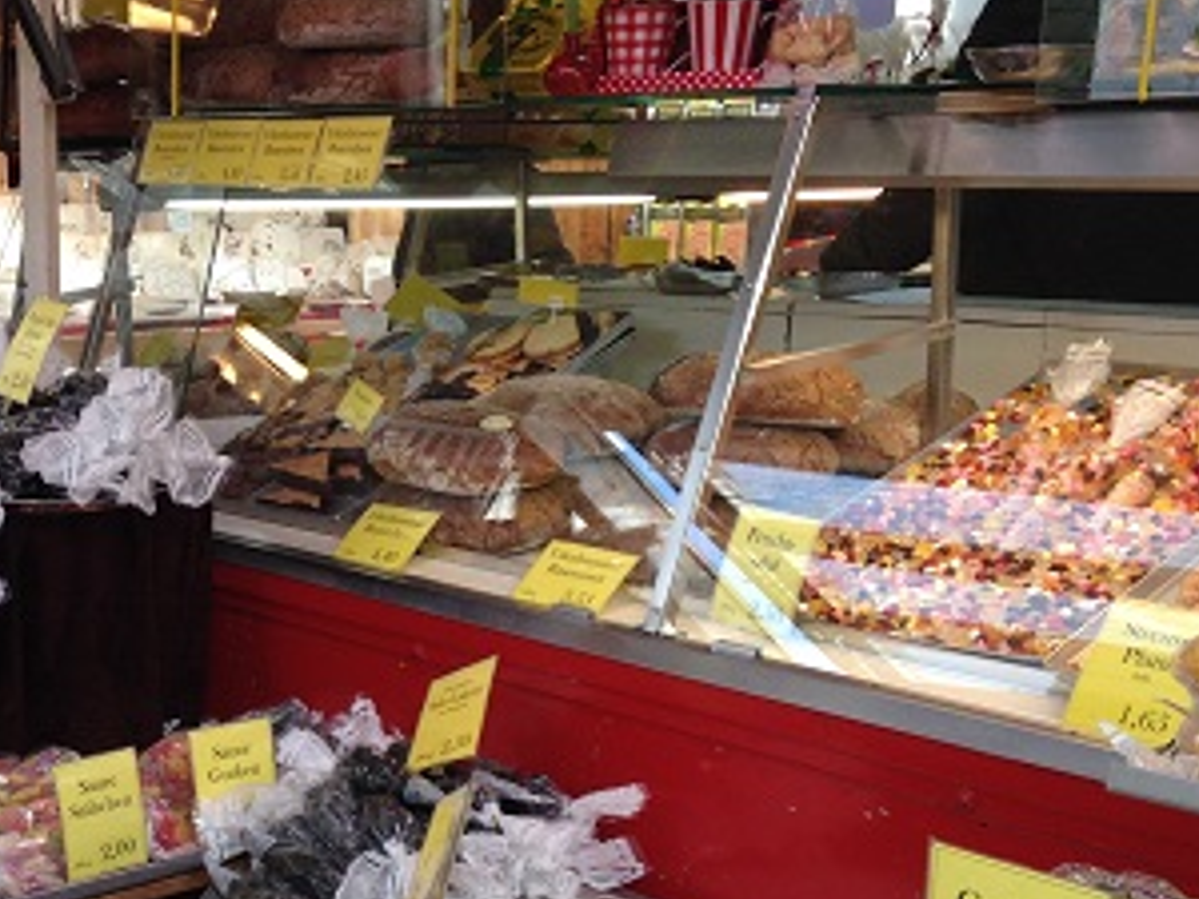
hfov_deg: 28.5
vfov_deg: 22.1
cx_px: 172
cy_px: 627
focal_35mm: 66
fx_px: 2286
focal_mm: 4.12
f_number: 2.4
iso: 80
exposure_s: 1/120
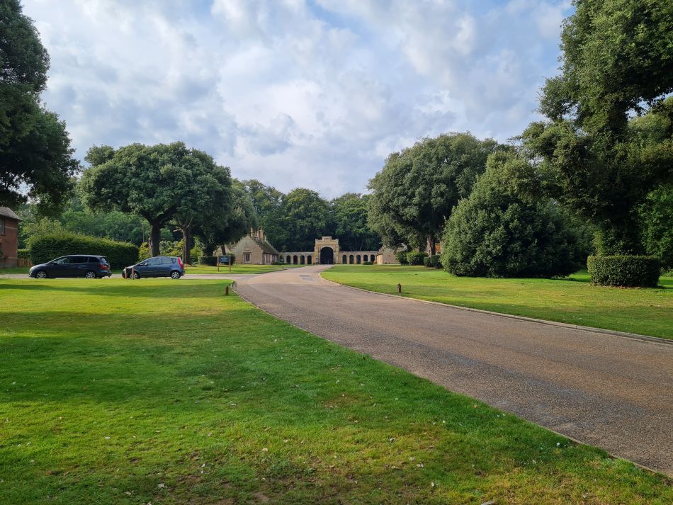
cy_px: 252
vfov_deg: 53.1
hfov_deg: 67.3
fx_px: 506
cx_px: 336
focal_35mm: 26
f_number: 1.8
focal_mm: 5.4
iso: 50
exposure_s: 1/1444
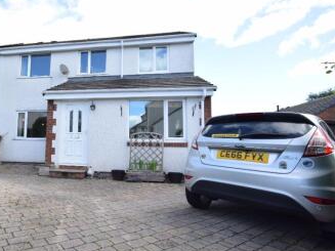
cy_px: 122
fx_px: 203
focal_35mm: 21
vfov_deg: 63.4
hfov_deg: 75.8
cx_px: 104
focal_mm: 10
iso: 100
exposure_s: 1/125
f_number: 5.6
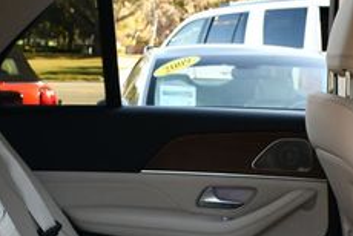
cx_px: 244
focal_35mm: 100
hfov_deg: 20.3
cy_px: 323
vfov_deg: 13.2
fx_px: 982
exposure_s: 1/250
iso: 400
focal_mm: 18
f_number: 4.5
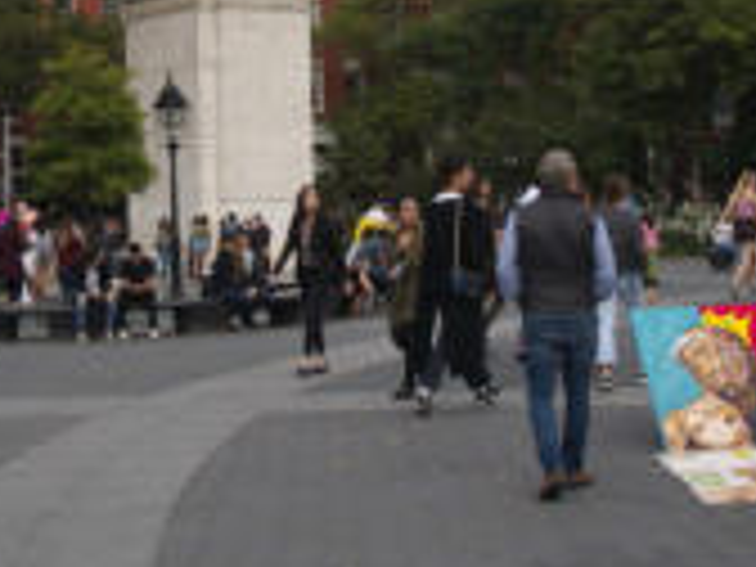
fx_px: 1682
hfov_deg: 25.3
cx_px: 342
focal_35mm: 77
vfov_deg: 18.7
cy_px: 9
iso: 200
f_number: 7.1
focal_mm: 18
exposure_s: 1/320
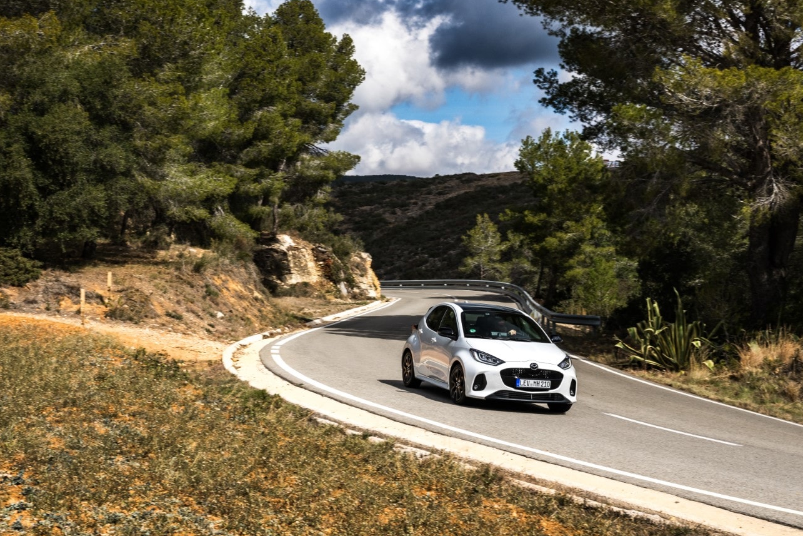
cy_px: 266
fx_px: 1294
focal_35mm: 58
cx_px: 332
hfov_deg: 34.4
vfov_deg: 23.4
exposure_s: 1/160
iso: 200
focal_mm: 46
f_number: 13
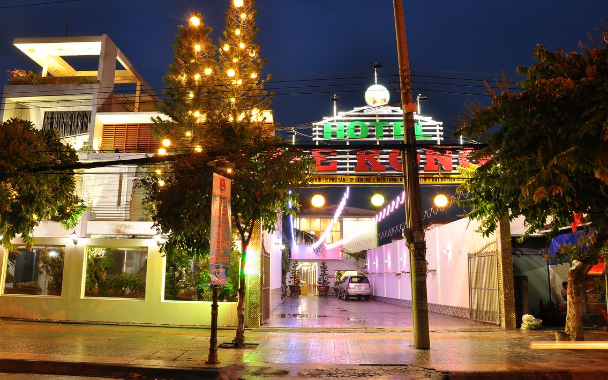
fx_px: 464
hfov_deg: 66.5
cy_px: 182
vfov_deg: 44.5
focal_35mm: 28
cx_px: 305
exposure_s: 1/1.3
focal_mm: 18
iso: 400
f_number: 10
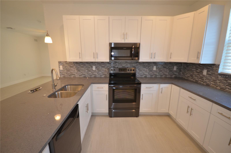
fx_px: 96
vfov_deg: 77.0
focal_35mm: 15
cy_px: 76
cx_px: 116
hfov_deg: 100.5
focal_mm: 10
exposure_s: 1/60
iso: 560
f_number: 4
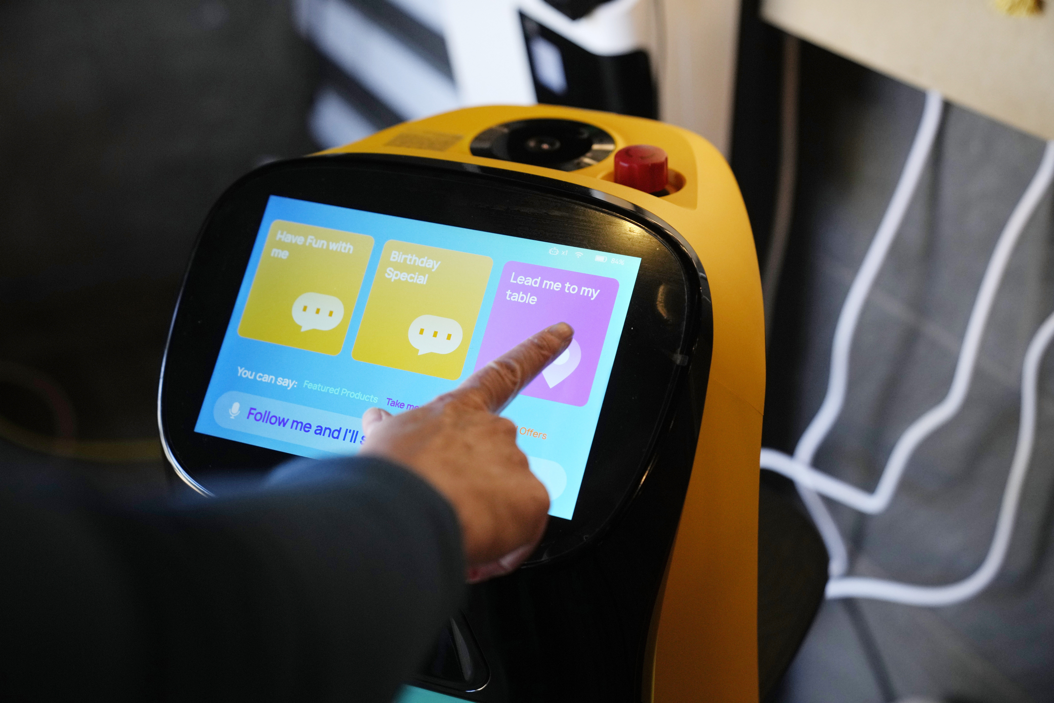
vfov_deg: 24.6
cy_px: 352
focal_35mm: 55
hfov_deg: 36.2
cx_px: 527
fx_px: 1610
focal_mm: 55
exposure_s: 1/640
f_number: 3.2
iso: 1600
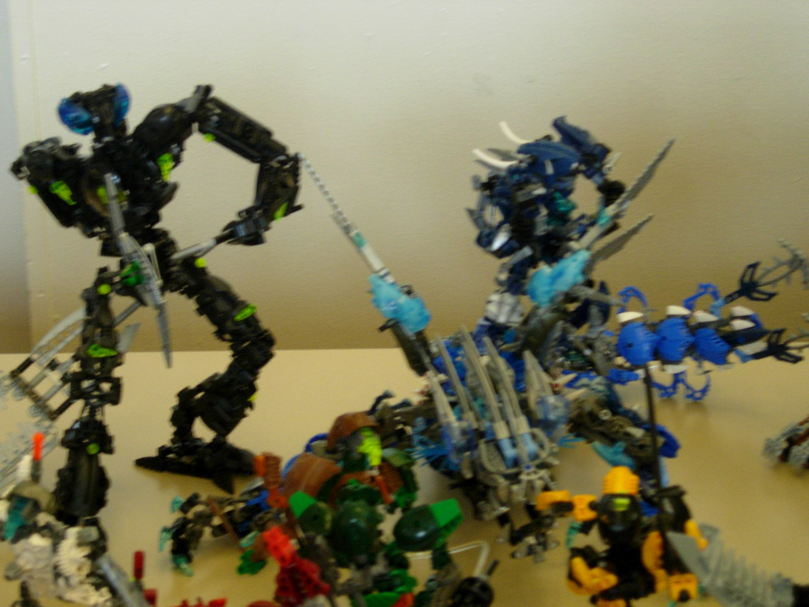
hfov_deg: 21.3
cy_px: 304
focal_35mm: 92
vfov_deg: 16.1
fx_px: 2150
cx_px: 404
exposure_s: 1/26.9
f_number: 4.3
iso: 200
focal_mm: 19.1
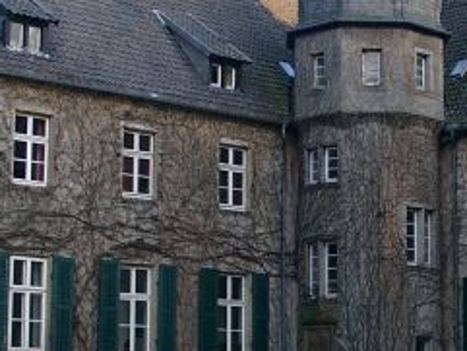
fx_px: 1525
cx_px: 347
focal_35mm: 113
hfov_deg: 17.3
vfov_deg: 13.1
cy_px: 83
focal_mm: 7.13
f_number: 4
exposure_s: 1/84.9
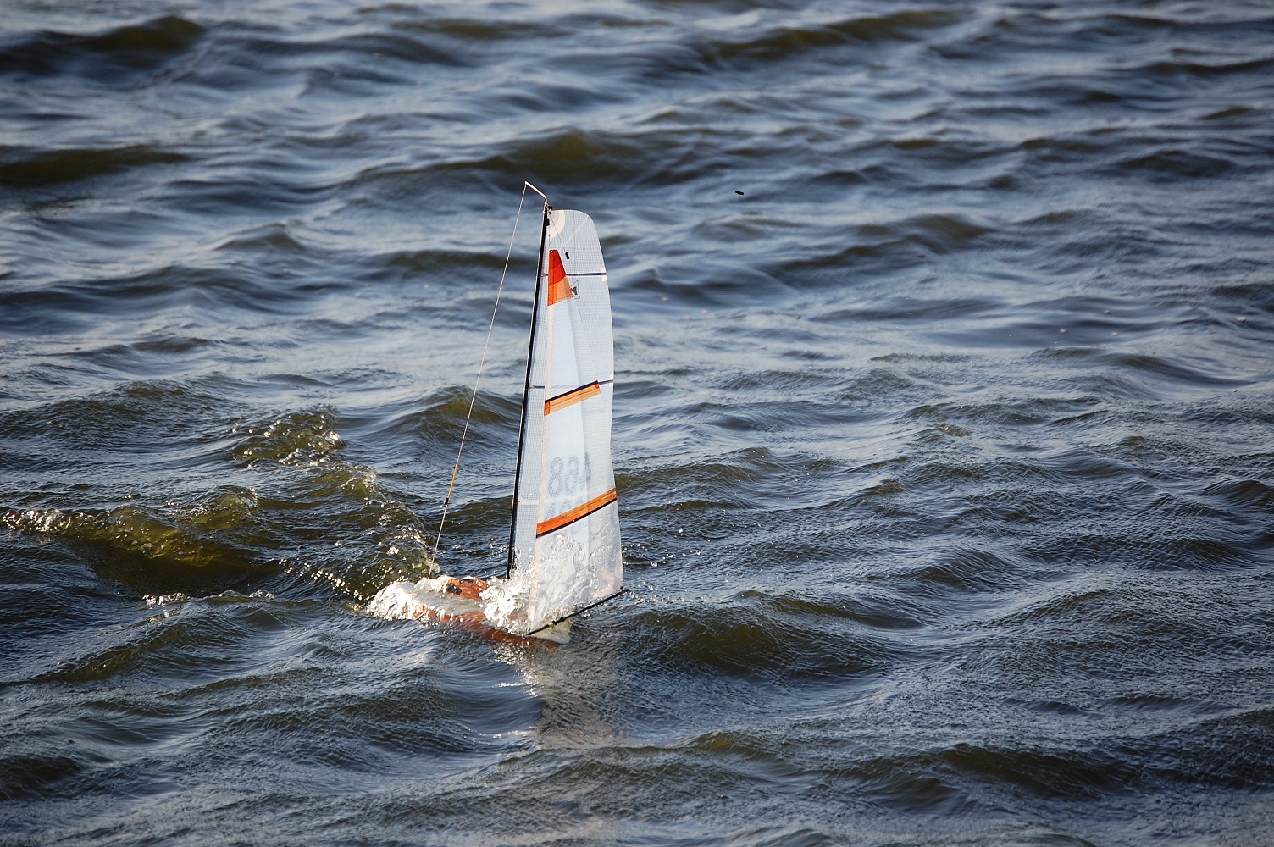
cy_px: 424
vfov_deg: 6.3
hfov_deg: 9.5
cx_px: 637
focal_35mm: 218
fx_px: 7690
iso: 250
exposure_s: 1/1000
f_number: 5.3
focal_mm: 145
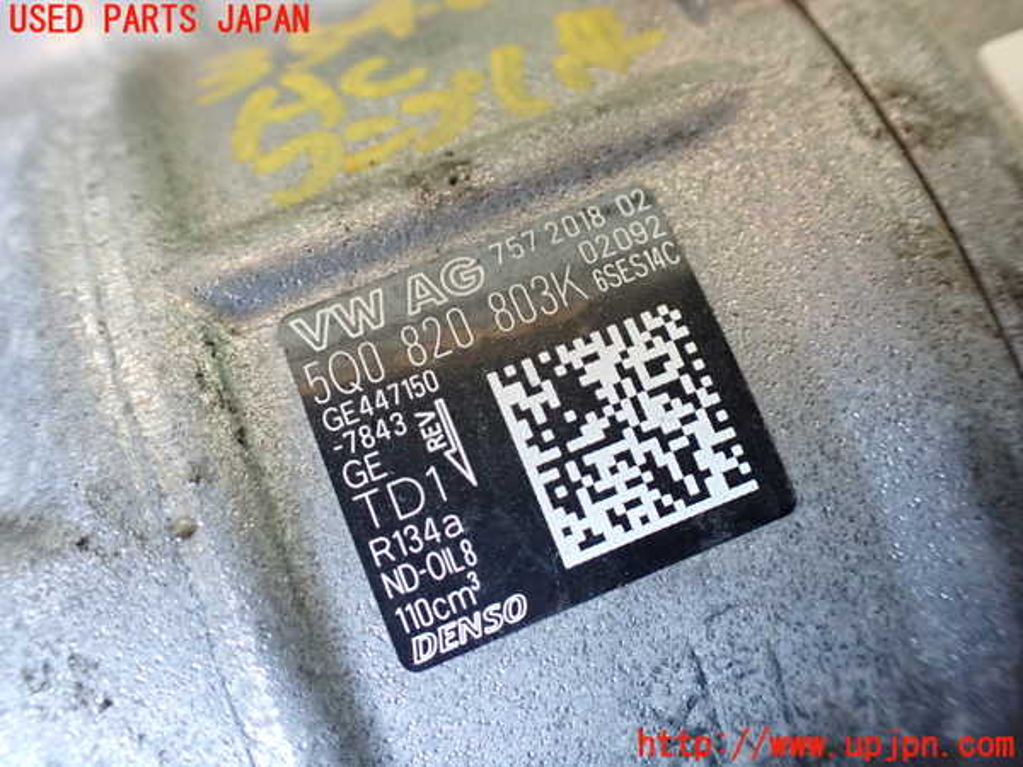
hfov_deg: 60.0
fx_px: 887
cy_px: 384
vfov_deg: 46.8
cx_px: 512
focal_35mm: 30
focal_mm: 5.4
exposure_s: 1/30
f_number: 2.3
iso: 800
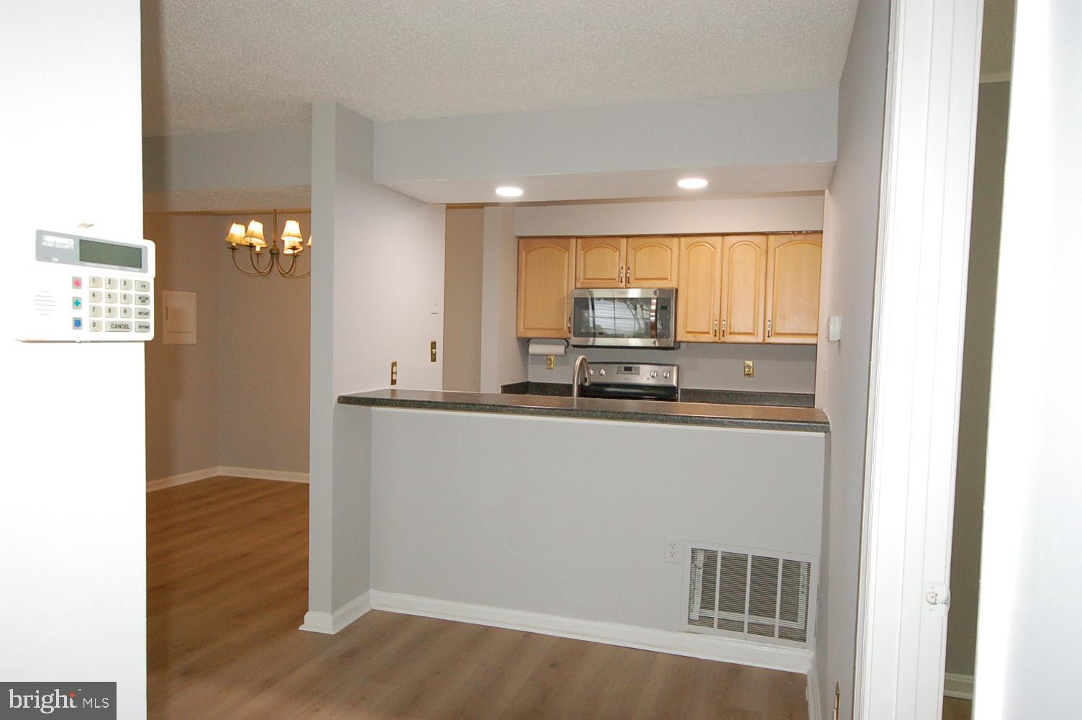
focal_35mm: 26
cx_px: 541
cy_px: 360
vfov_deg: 50.3
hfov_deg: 70.5
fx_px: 766
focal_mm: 17
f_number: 5.6
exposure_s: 1/60
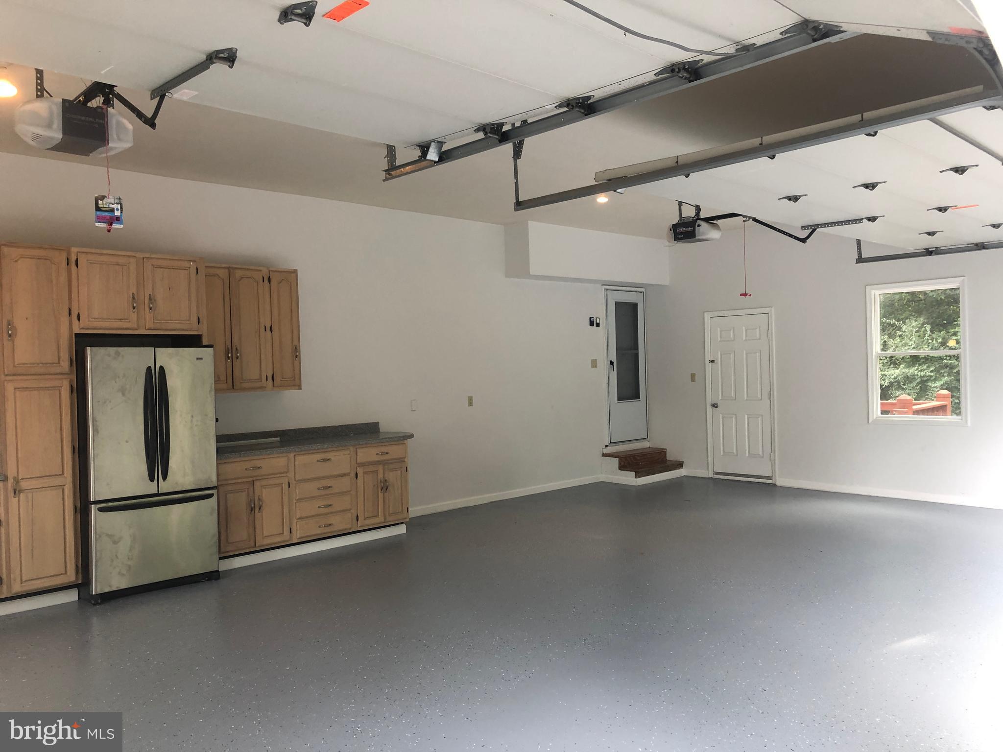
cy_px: 376
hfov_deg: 63.4
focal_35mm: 28
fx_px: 811
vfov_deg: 49.7
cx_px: 502
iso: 20
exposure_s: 1/30
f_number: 1.8
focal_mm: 3.99
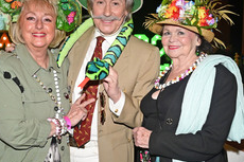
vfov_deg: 26.4
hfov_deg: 38.8
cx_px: 104
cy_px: 98
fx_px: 345
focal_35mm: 51
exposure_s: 1/200
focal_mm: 26
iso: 3200
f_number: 5.6
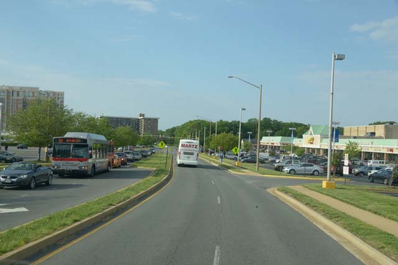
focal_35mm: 40
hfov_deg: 48.5
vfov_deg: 33.4
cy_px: 132
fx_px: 442
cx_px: 199
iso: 800
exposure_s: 1/640
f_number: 13
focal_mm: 40
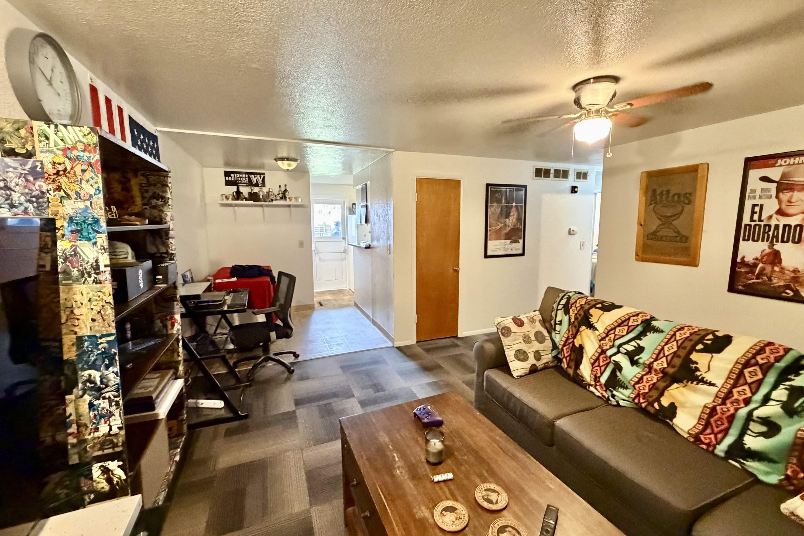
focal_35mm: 15
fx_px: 335
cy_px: 265
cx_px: 404
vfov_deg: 77.3
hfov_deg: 100.4
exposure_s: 1/60
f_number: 2.2
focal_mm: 2.22
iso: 1000
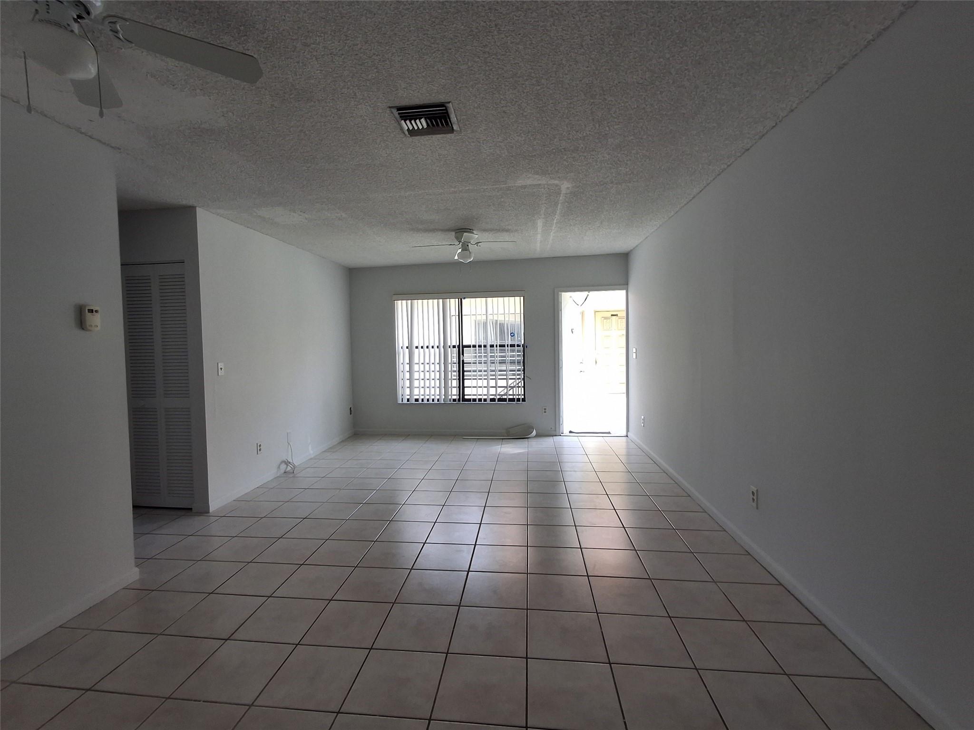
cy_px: 365
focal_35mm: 16
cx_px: 487
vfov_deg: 78.1
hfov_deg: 94.5
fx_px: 450
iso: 40
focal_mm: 1.64
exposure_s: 1/120
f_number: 2.2
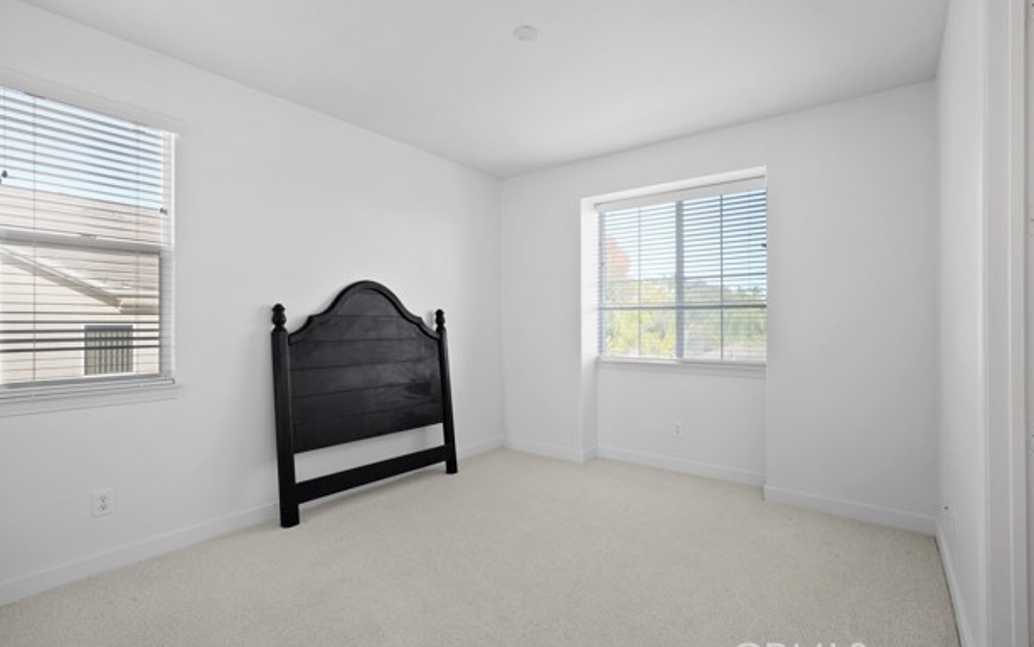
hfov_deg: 94.3
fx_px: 479
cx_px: 502
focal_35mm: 17
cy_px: 323
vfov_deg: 68.0
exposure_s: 1/15
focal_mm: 16
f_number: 4
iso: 320
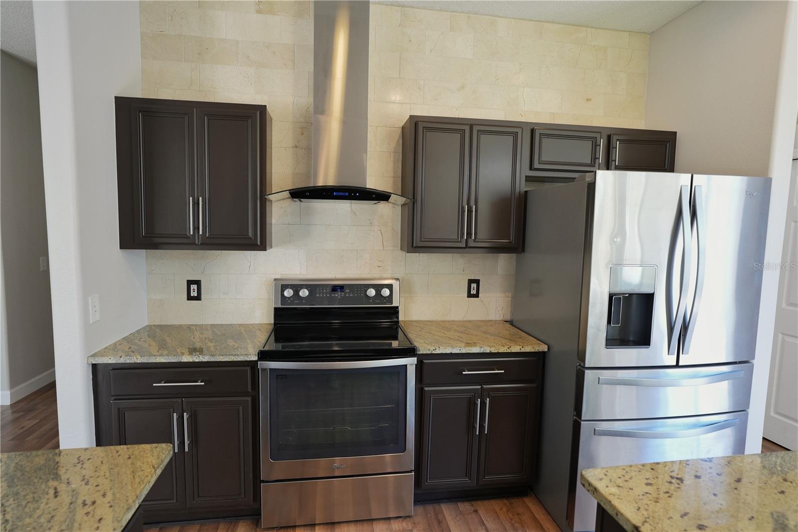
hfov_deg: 84.0
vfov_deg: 61.9
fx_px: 443
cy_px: 266
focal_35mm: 20
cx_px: 399
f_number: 4
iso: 1250
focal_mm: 20
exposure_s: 1/160
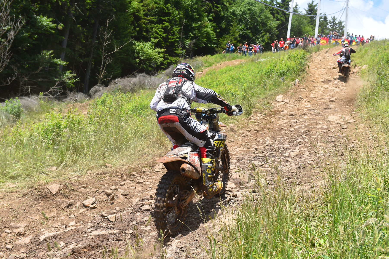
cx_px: 194
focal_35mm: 50
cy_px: 130
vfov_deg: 27.0
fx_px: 540
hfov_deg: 39.6
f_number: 5.6
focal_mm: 50
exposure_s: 1/1000
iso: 400
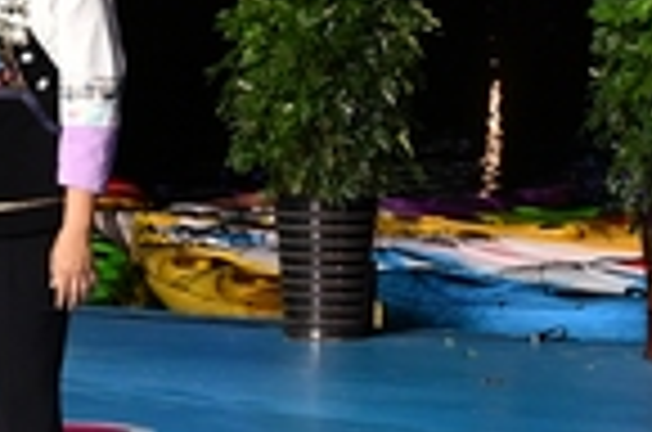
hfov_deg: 8.6
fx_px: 4319
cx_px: 450
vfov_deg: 5.7
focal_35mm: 239
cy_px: -126
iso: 1000
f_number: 5.6
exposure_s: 1/80
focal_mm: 32
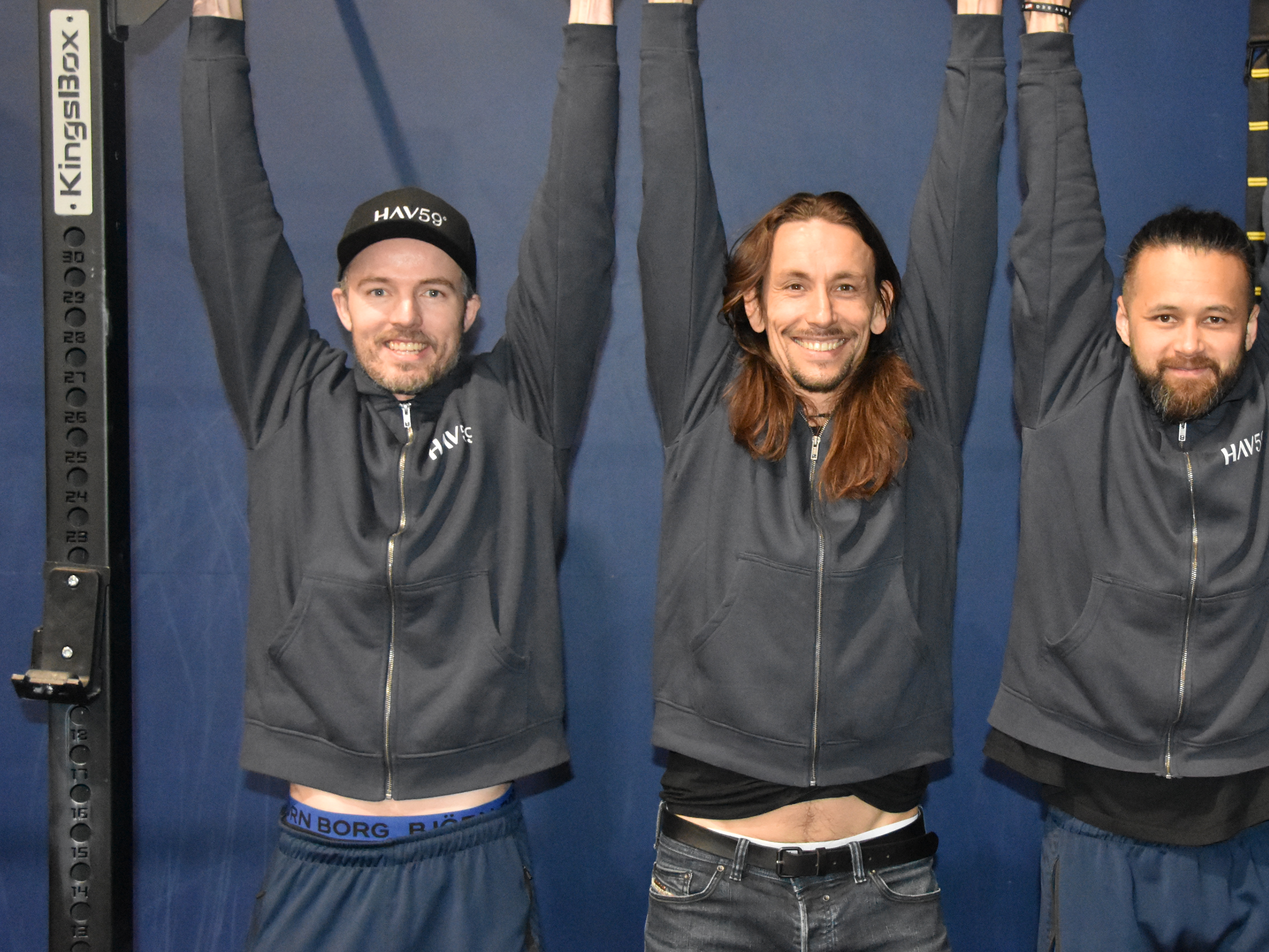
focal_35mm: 51
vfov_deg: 28.6
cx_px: 842
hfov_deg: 37.1
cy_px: 446
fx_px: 1870
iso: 6400
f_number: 3.8
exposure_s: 1/60
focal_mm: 26
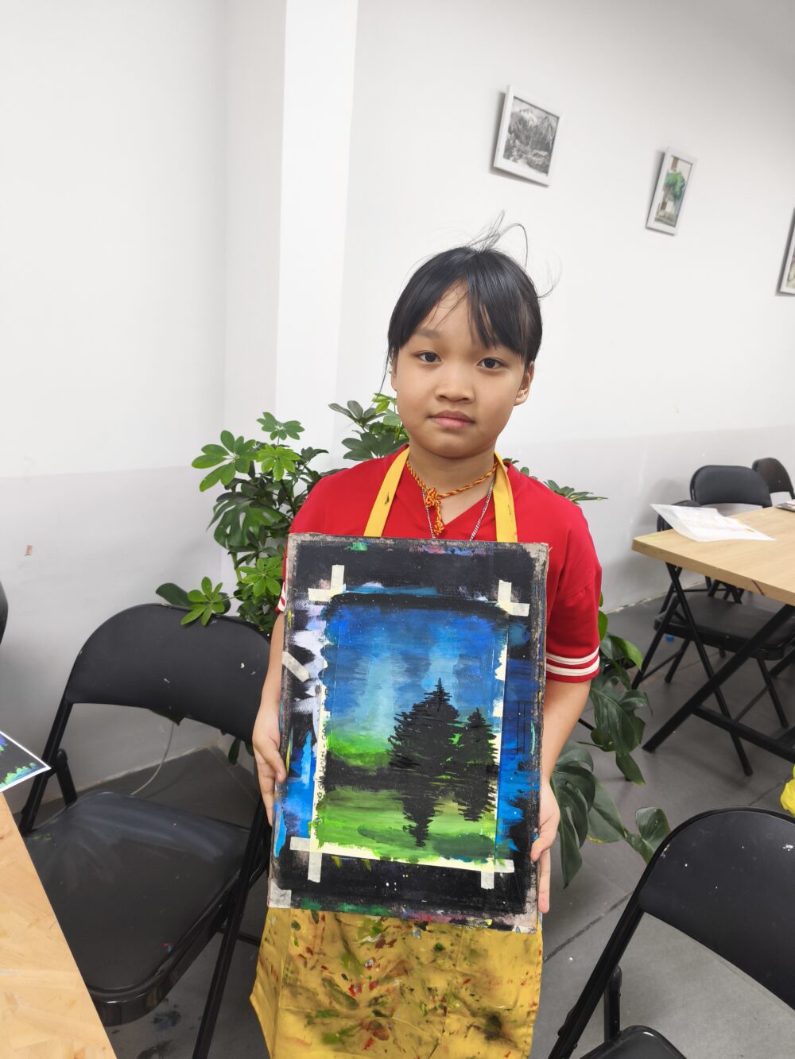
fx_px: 704
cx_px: 398
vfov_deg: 73.9
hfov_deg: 58.9
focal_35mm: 23
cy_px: 530
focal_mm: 5.35
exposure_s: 1/100
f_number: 1.7
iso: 160
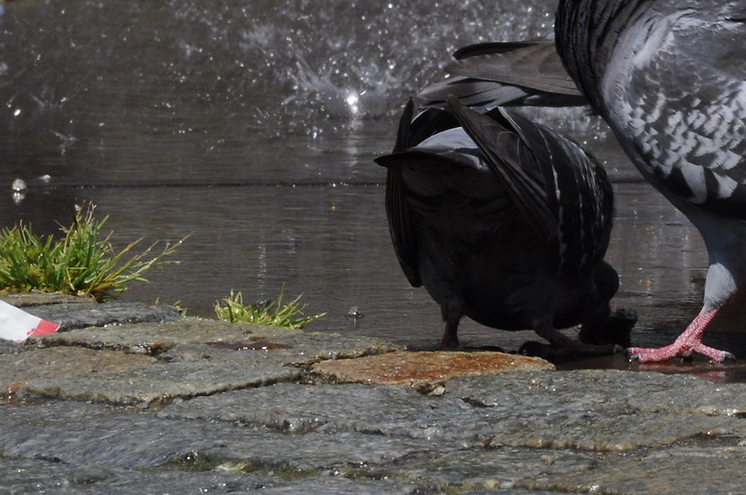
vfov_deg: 2.0
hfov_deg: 3.0
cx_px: 828
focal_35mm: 679
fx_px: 14060
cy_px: 138
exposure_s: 1/250
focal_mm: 155
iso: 400
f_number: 16
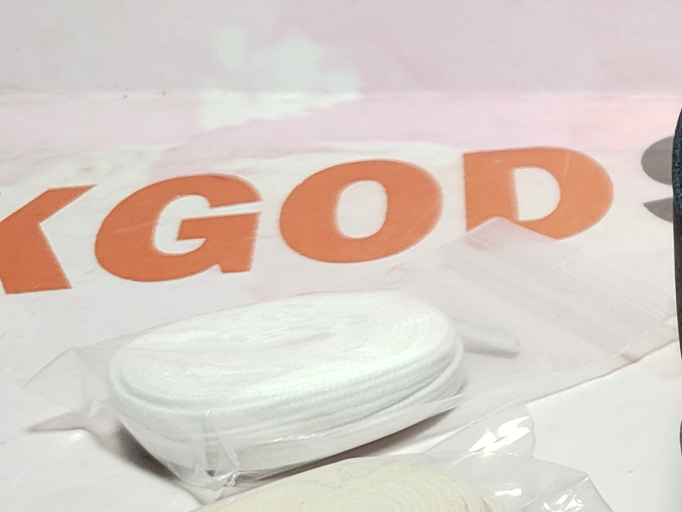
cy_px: 167
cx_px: 1068
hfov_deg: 17.5
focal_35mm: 99
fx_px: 1950
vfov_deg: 14.9
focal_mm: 4.3
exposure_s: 1/348
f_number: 1.5
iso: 50
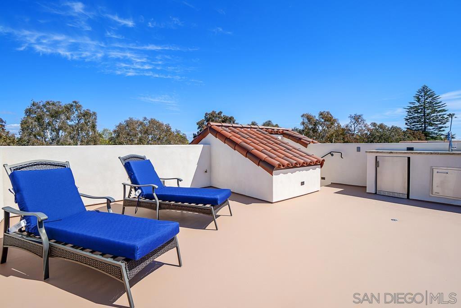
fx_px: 192
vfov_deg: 77.3
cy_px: 154
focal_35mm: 15
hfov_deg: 100.4
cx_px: 230
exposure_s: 1/320
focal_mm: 10
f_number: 7.1
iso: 100
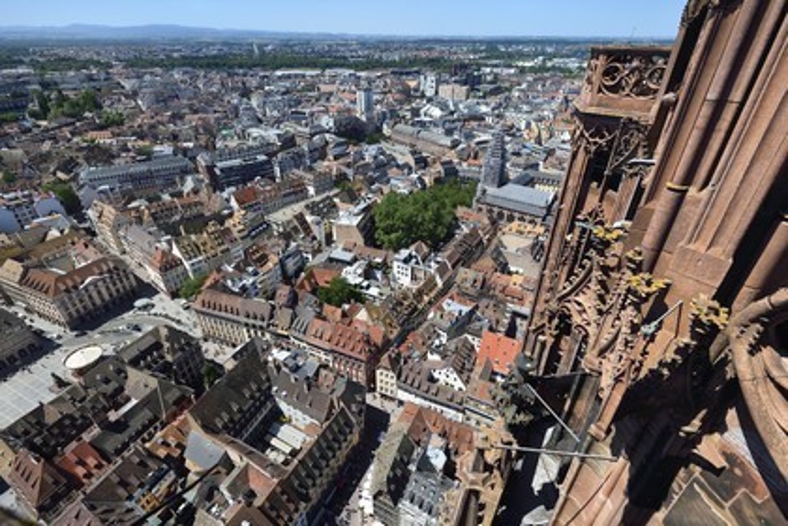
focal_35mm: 17
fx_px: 372
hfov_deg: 93.3
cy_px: 263
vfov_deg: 70.4
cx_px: 394
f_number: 13
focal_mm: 17
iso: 200
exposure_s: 1/200
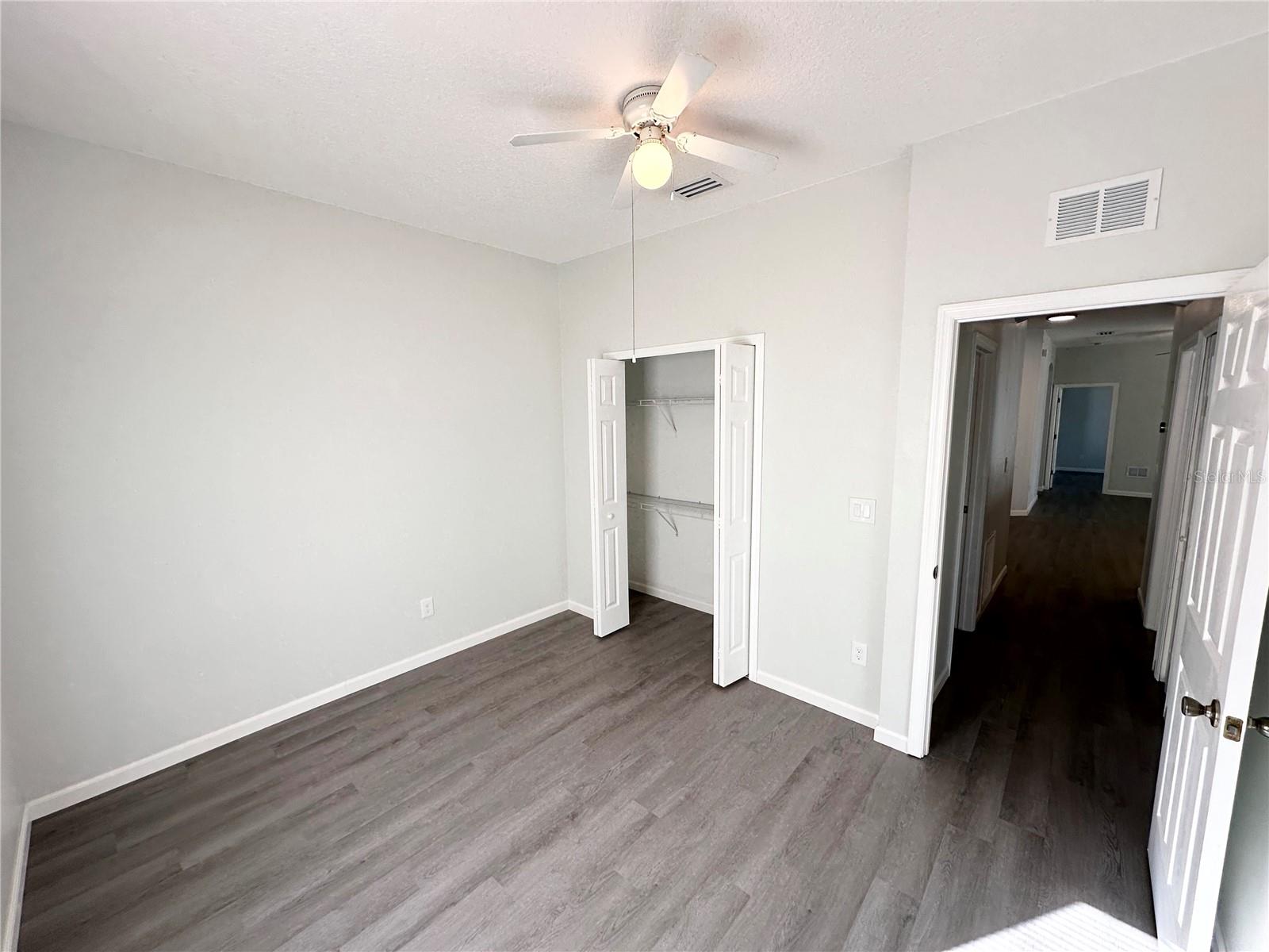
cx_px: 634
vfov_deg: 85.7
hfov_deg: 102.1
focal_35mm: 14
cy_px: 476
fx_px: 513
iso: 50
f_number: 2.2
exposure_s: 1/120
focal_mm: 2.22
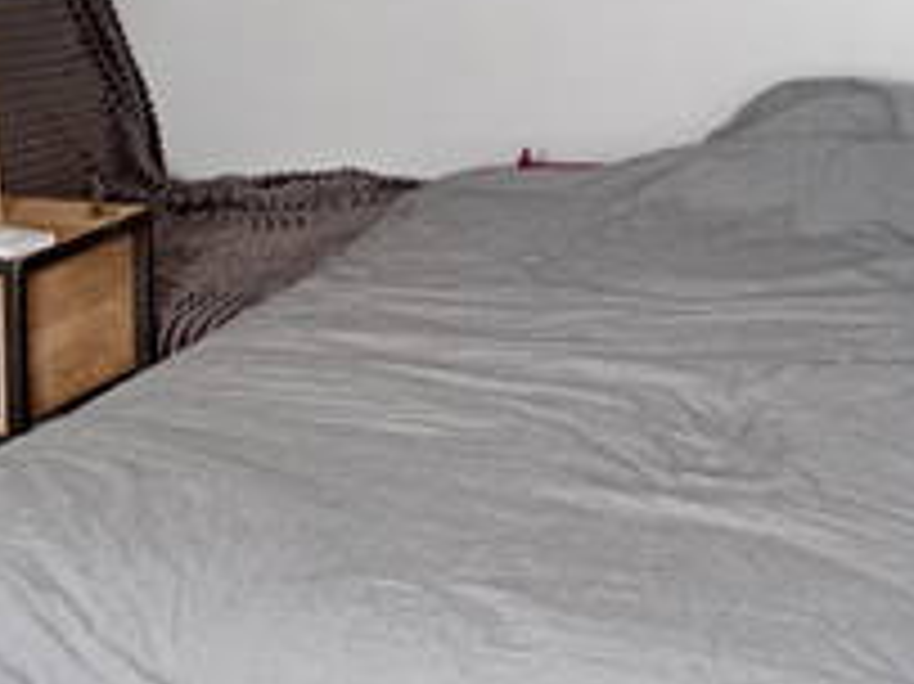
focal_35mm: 101
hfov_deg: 19.5
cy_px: 256
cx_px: 437
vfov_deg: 14.6
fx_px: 2665
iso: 922
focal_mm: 3.96
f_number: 1.8
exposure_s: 1/33.3
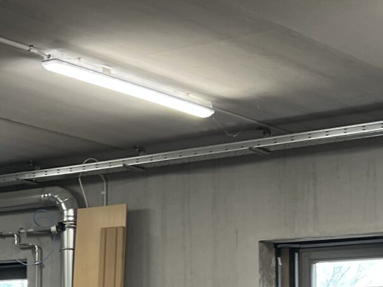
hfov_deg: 17.4
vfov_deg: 13.3
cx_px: -10
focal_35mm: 110
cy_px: 277
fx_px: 1217
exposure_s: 1/100
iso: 100
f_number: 1.5
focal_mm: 5.7
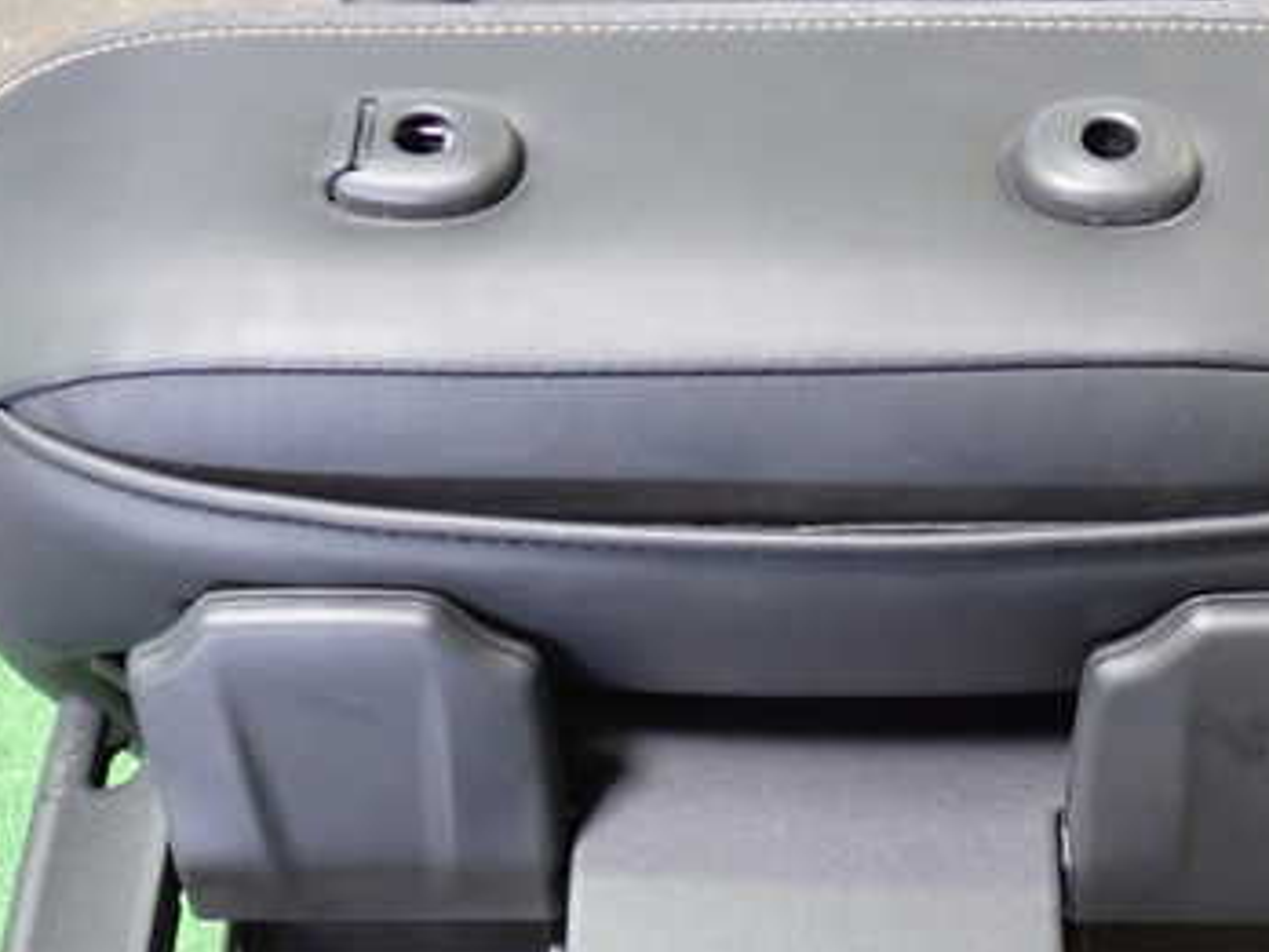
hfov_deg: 31.0
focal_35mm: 62
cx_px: 835
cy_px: 730
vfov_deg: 23.4
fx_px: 2273
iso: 640
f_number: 2.5
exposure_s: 1/40
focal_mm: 6.37
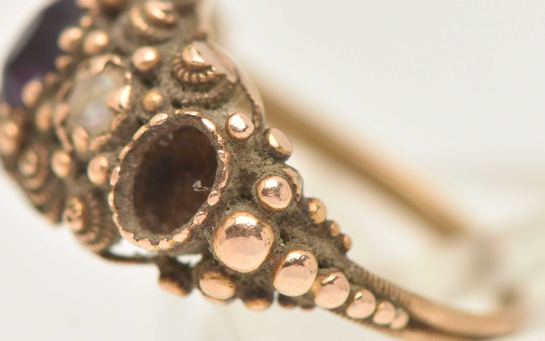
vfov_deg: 4.6
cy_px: 177
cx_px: 235
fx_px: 4246
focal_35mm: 286
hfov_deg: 7.3
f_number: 9
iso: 400
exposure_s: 1/100
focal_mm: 105
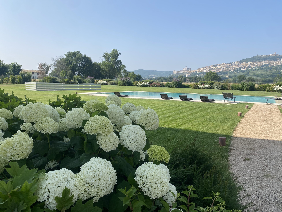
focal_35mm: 26
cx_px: 141
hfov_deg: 67.3
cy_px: 106
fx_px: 212
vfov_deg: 53.1
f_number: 1.8
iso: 32
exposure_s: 1/2513
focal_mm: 4.25
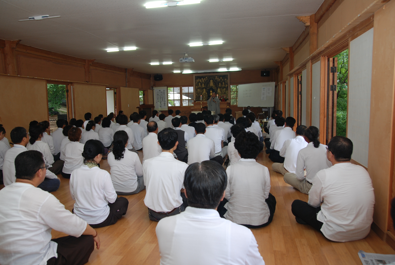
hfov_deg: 68.2
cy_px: 136
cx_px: 192
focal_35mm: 27
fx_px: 292
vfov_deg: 48.9
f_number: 4
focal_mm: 17
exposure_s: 1/60
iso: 200
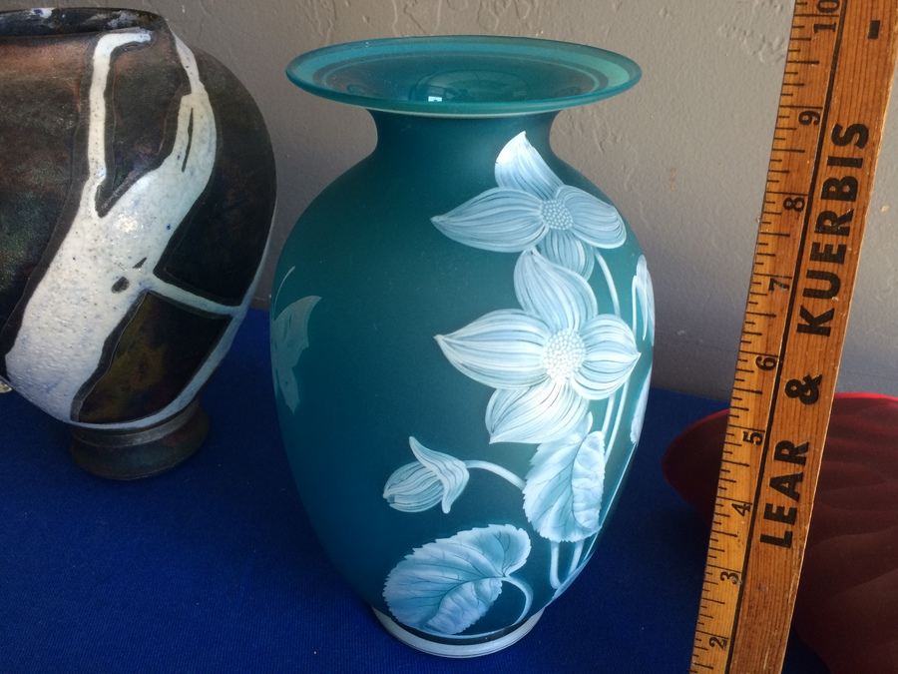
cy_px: 337
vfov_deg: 48.2
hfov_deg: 61.7
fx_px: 752
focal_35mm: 29
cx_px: 449
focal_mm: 4.15
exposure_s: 1/30
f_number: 2.2
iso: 40
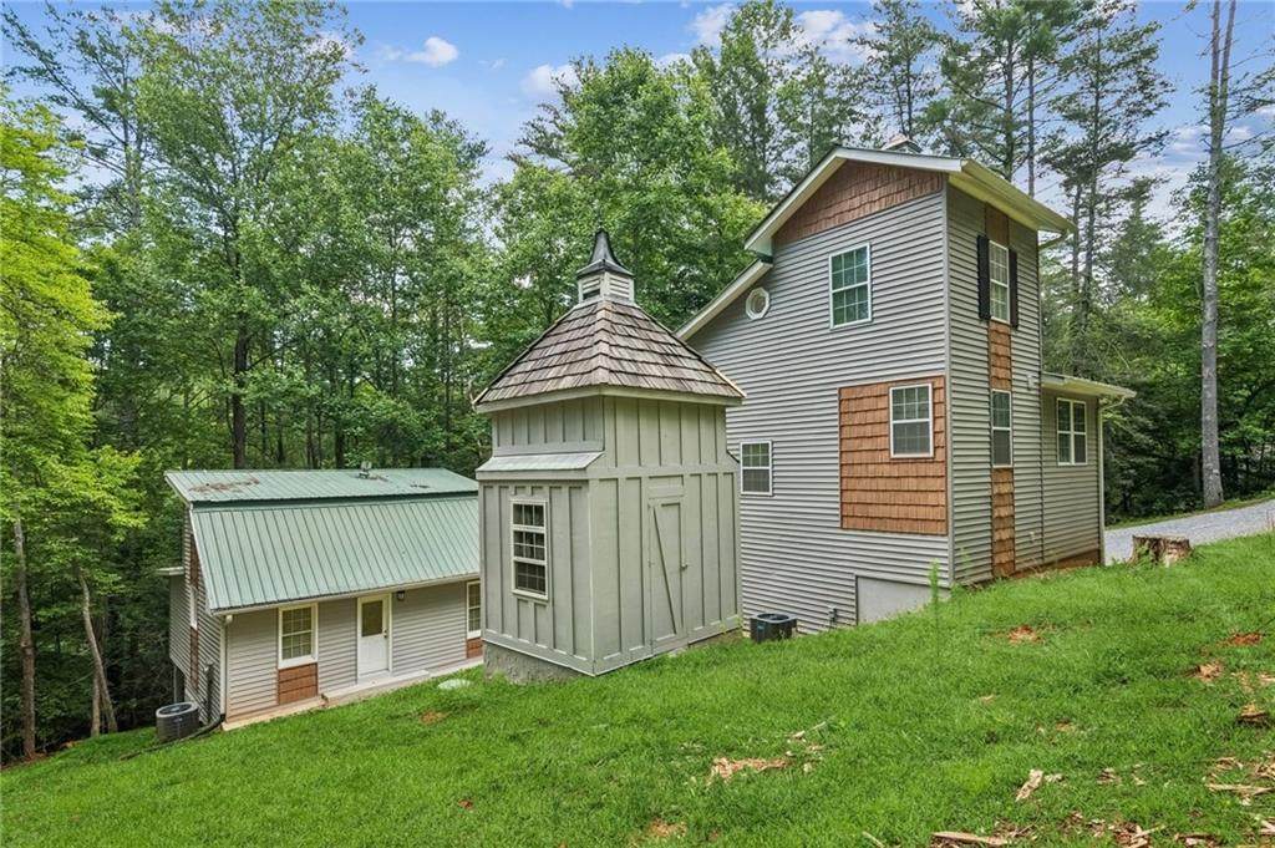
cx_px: 638
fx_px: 584
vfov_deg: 72.0
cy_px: 424
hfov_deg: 95.0
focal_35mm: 16
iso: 400
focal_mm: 11
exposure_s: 1/400
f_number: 8
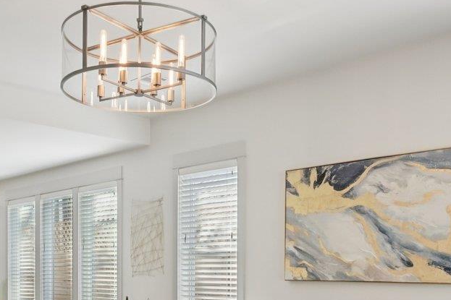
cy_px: 278
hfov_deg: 42.7
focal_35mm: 46
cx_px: 203
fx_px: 576
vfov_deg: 28.0
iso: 800
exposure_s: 1/60
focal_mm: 14
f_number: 8
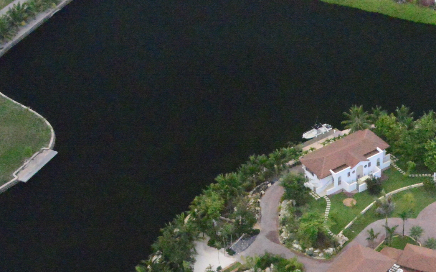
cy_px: 289
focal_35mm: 108
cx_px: 439
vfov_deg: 12.0
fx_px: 1283
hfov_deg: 18.7
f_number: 16
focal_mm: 40
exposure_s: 1/1000
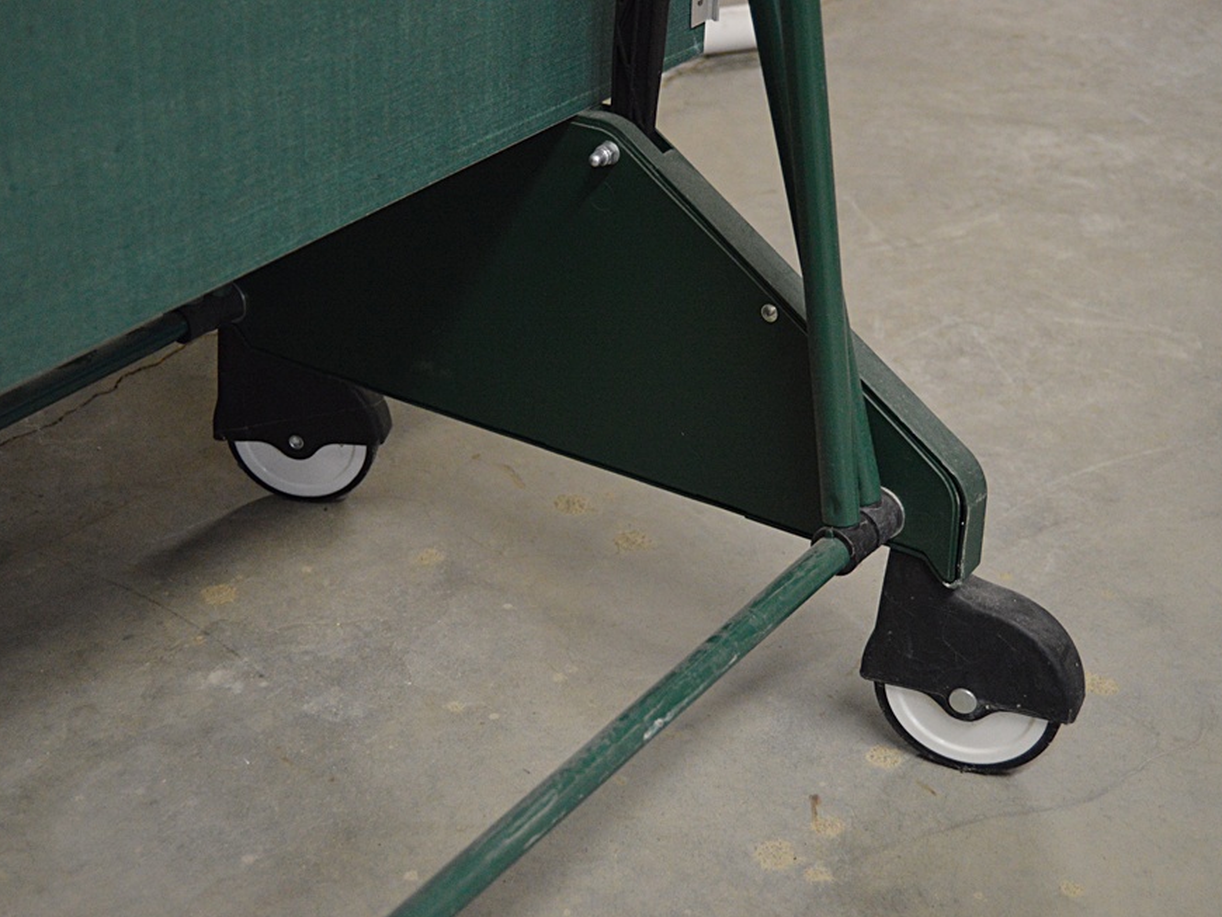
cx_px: 552
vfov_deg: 27.5
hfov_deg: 36.1
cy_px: 466
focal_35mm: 53
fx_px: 1872
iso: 2200
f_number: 4.5
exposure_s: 1/60
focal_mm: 32
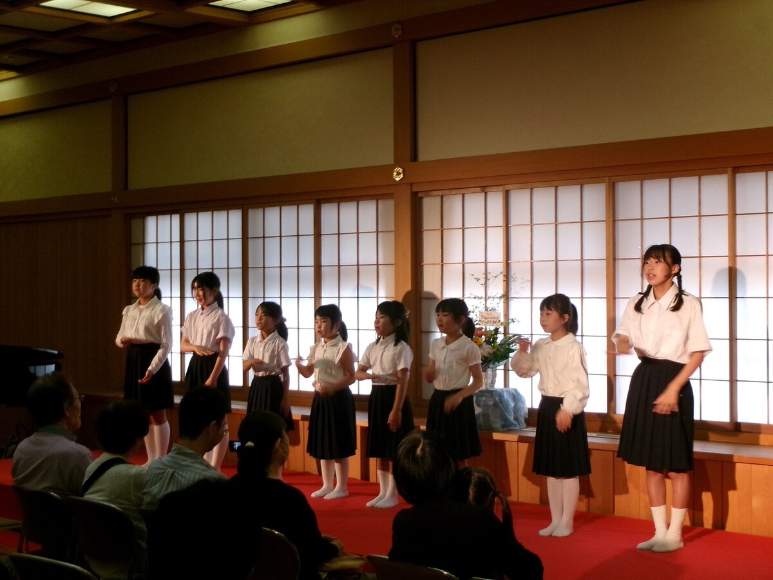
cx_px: 386
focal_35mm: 64
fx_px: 1429
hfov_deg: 30.3
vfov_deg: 22.9
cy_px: 290
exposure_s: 1/30
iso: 400
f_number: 5.2
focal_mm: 11.5
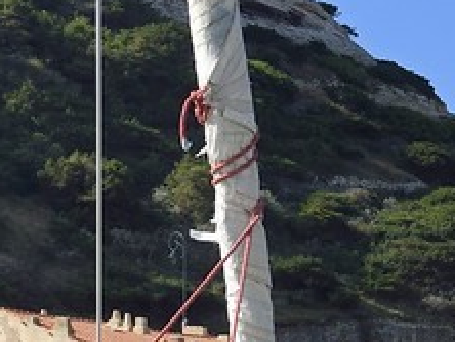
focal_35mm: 360
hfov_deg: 5.1
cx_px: 1472
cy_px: 690
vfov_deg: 4.1
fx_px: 4737
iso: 200
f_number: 13
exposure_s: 1/320
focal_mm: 52
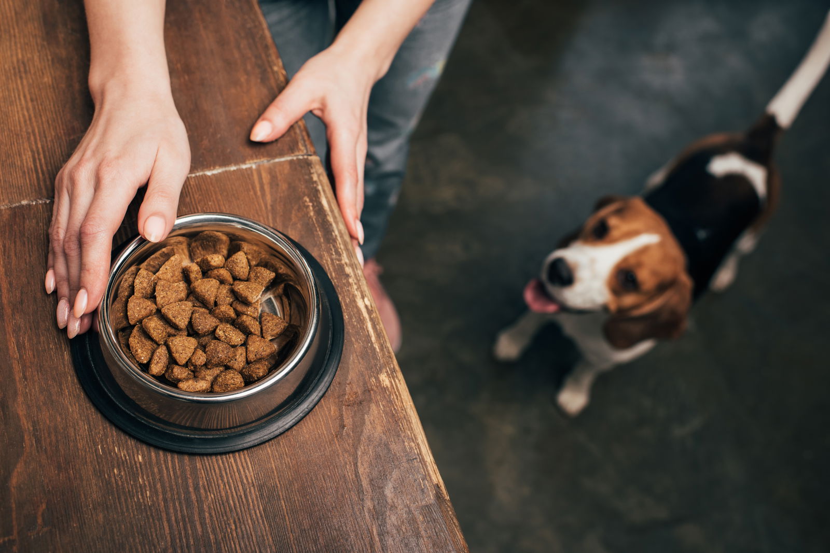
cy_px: 276
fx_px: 807
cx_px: 415
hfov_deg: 54.4
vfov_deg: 37.9
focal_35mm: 35
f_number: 5
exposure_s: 1/200
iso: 100
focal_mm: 35
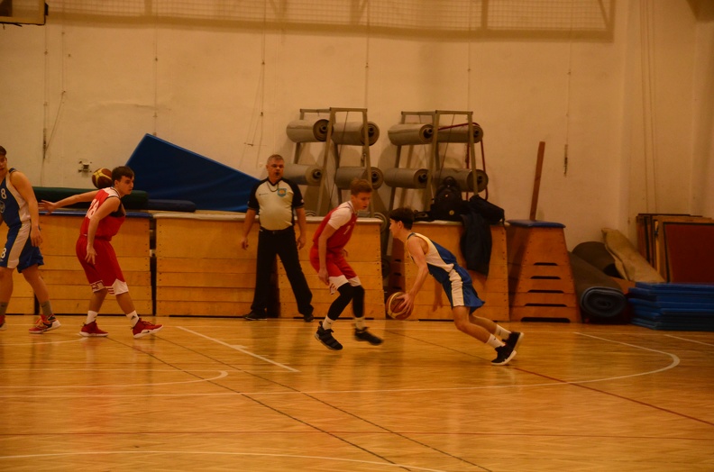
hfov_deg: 13.1
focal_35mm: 158
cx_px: 357
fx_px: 3116
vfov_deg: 8.7
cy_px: 236
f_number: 5.6
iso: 2000
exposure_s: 1/160
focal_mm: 105
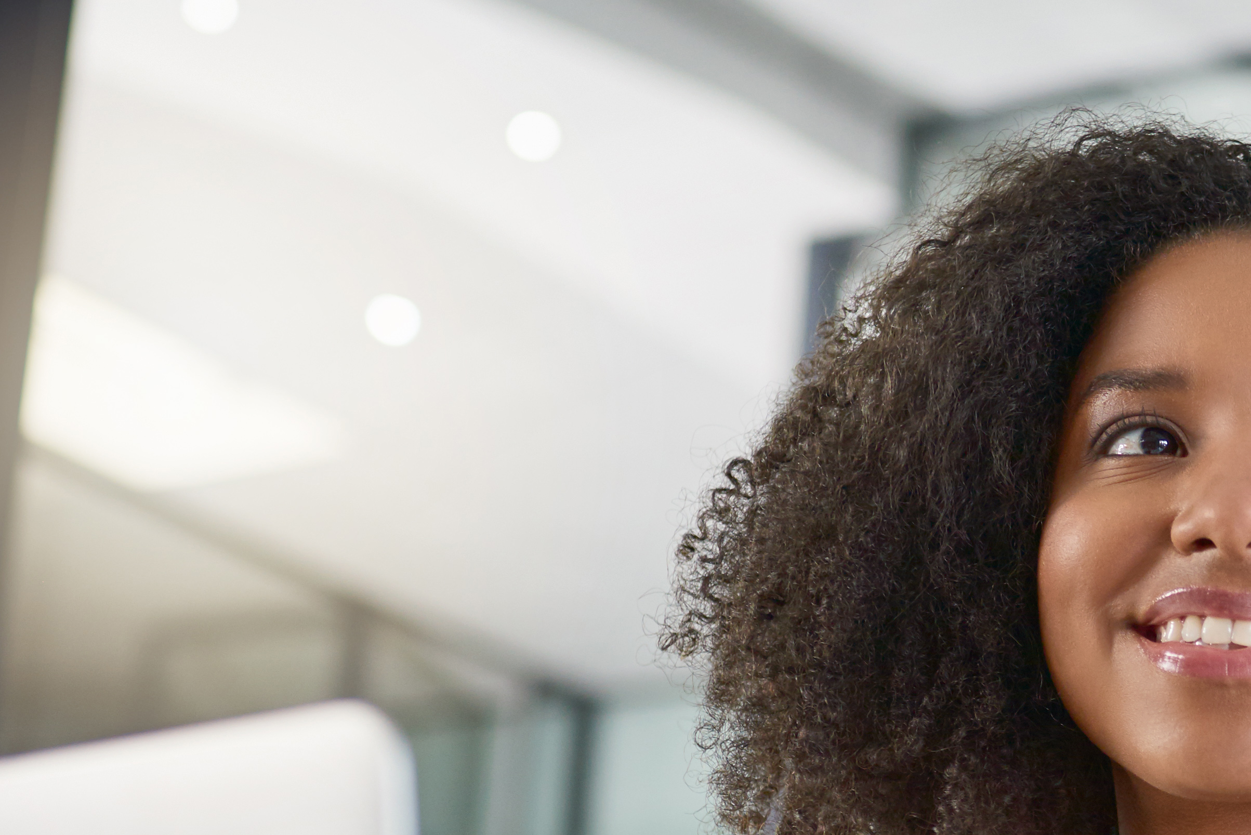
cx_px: 1227
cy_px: 880
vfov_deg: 12.6
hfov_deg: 18.6
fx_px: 3720
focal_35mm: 107
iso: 320
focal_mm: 35
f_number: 2
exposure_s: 1/200
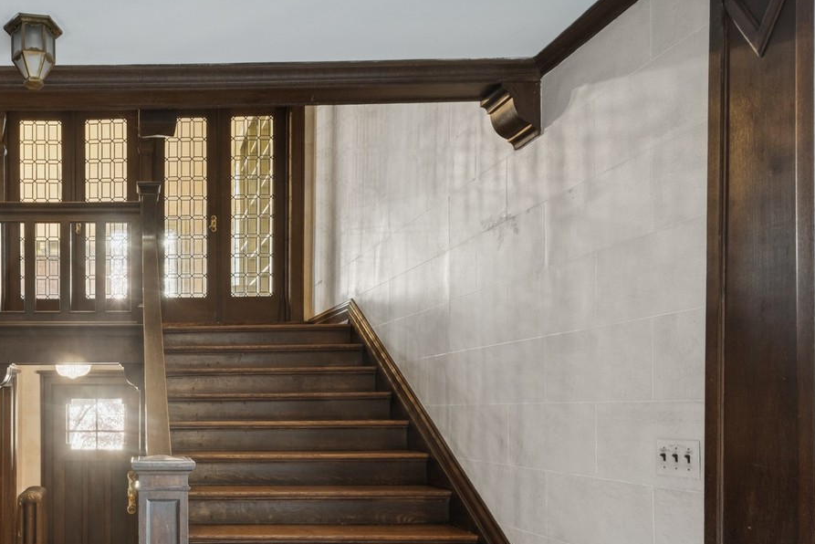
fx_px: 657
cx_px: 118
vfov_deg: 43.4
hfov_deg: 56.9
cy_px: 415
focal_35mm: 29
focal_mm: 16
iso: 400
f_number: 8
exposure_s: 1/4
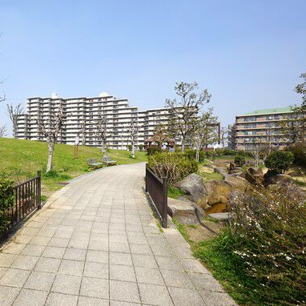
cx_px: 69
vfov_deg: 74.8
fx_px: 200
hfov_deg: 68.9
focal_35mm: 20
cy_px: 149
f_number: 11
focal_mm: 10
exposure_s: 1/125
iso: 100
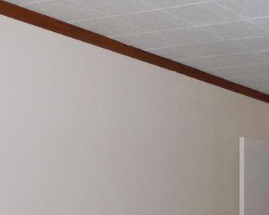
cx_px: 274
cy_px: 258
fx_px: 629
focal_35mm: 79
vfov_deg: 18.4
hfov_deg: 23.1
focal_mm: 5
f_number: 3.1
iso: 288
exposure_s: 1/50
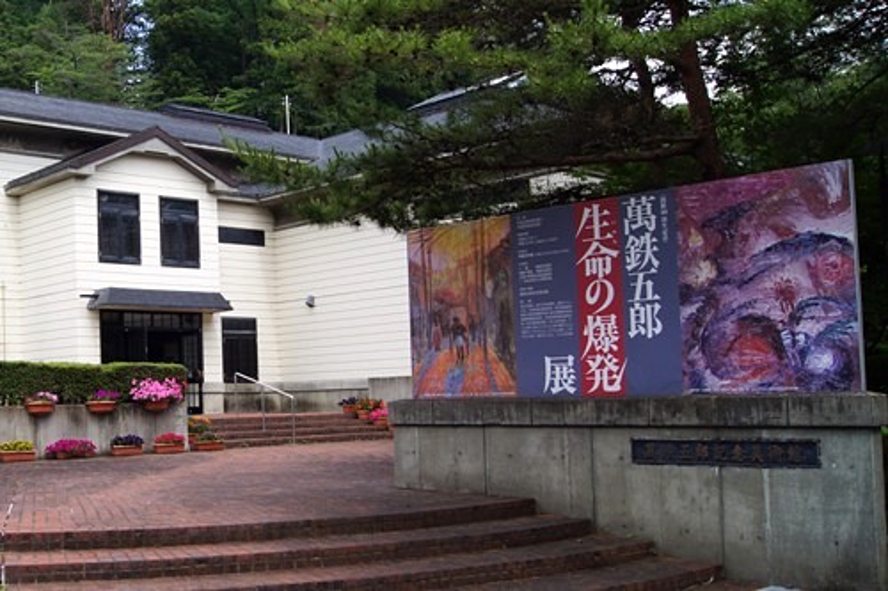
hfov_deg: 67.4
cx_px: 444
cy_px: 296
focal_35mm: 27
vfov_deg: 47.9
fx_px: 666
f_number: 11
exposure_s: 1/60
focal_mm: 18
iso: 100
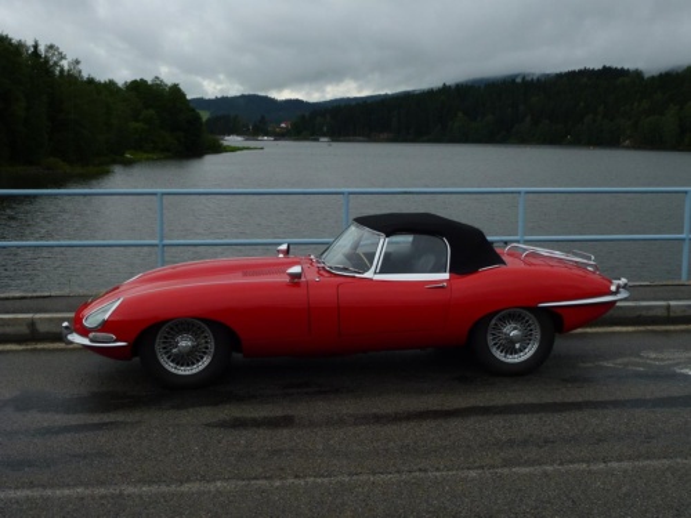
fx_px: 759
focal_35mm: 38
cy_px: 259
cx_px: 346
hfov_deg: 49.0
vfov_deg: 37.7
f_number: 3.8
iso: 100
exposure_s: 1/250
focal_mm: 6.8
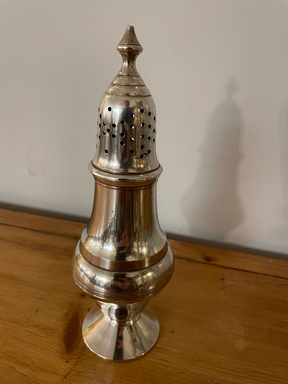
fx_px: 288
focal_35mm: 26
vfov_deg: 67.3
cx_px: 144
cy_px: 192
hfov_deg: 53.1
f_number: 1.6
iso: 400
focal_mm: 4.2
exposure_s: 1/33
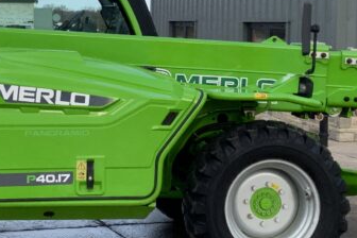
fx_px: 912
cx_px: 120
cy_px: 52
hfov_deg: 22.1
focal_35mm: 92
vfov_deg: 14.8
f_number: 1.8
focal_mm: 3
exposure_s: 1/1098
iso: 16
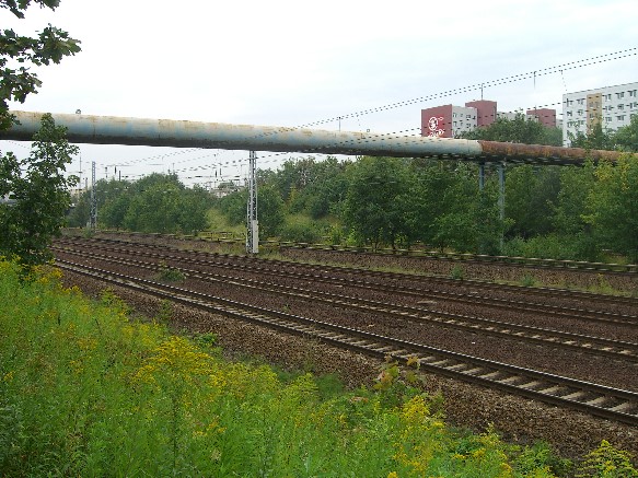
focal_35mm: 38
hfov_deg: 49.0
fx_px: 700
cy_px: 239
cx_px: 319
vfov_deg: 37.7
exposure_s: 1/250
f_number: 4
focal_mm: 7.9
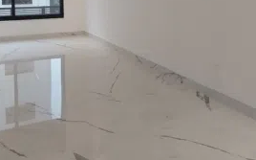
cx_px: 117
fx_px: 251
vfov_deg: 32.9
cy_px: 7
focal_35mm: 36
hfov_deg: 54.0
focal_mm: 1.3
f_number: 2.2
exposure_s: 1/50
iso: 100
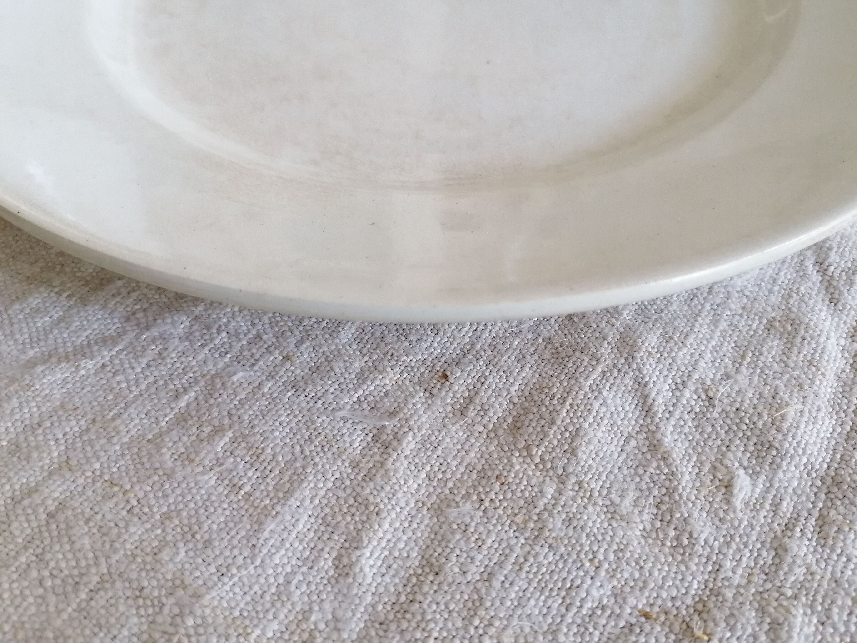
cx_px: 467
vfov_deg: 46.8
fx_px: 743
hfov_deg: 59.9
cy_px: 330
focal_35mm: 30
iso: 400
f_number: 1.8
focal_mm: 4.75
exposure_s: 1/25.7
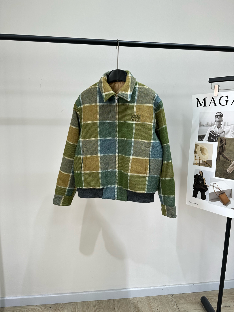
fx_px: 216
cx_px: 117
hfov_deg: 56.8
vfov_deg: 71.6
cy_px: 156
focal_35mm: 24
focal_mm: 6.86
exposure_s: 1/129
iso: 100
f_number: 1.78
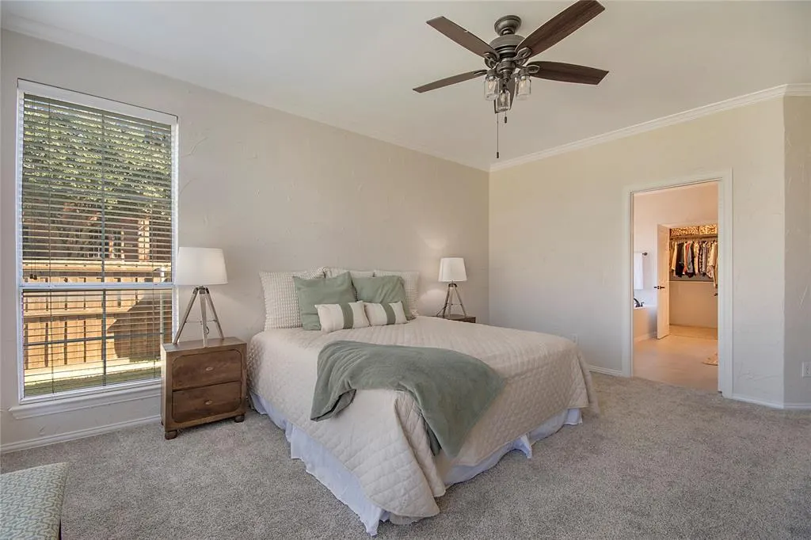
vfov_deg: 77.3
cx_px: 406
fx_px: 338
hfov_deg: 100.4
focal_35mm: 15
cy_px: 270
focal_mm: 10
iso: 100
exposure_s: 1/13
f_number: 11
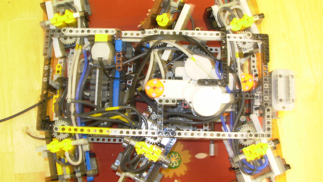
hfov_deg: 48.4
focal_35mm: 42
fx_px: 360
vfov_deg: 28.3
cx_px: 163
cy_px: 84
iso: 50
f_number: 2.9
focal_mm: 6.3
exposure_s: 1/5.8
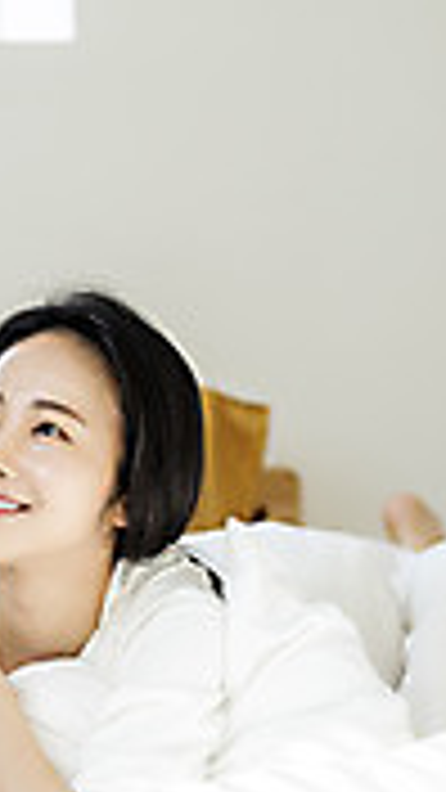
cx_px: 79
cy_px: 450
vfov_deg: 10.7
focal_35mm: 202
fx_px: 4247
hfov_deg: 6.0
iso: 100
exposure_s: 1/160
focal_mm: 85
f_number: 2.8
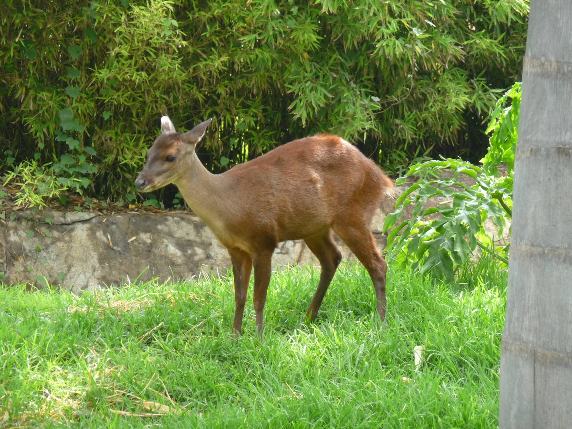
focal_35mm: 212
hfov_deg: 9.3
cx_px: 286
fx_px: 3503
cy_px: 214
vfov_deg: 7.0
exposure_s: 1/160
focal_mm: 36.4
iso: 320
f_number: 4.8
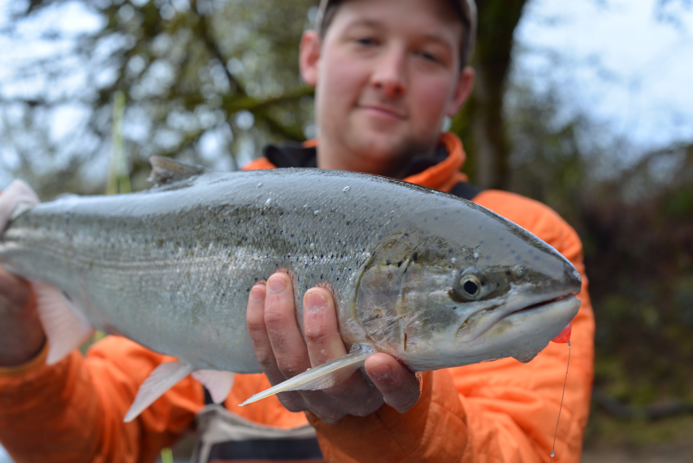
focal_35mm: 50
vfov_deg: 27.0
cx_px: 346
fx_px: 963
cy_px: 232
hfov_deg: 39.6
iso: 400
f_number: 5
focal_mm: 50
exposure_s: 1/100
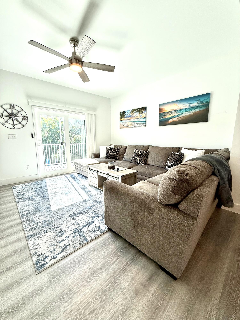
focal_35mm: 14
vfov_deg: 102.1
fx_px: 129
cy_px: 160
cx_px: 120
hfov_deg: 85.7
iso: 64
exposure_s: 1/184
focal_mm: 2.22
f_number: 2.2
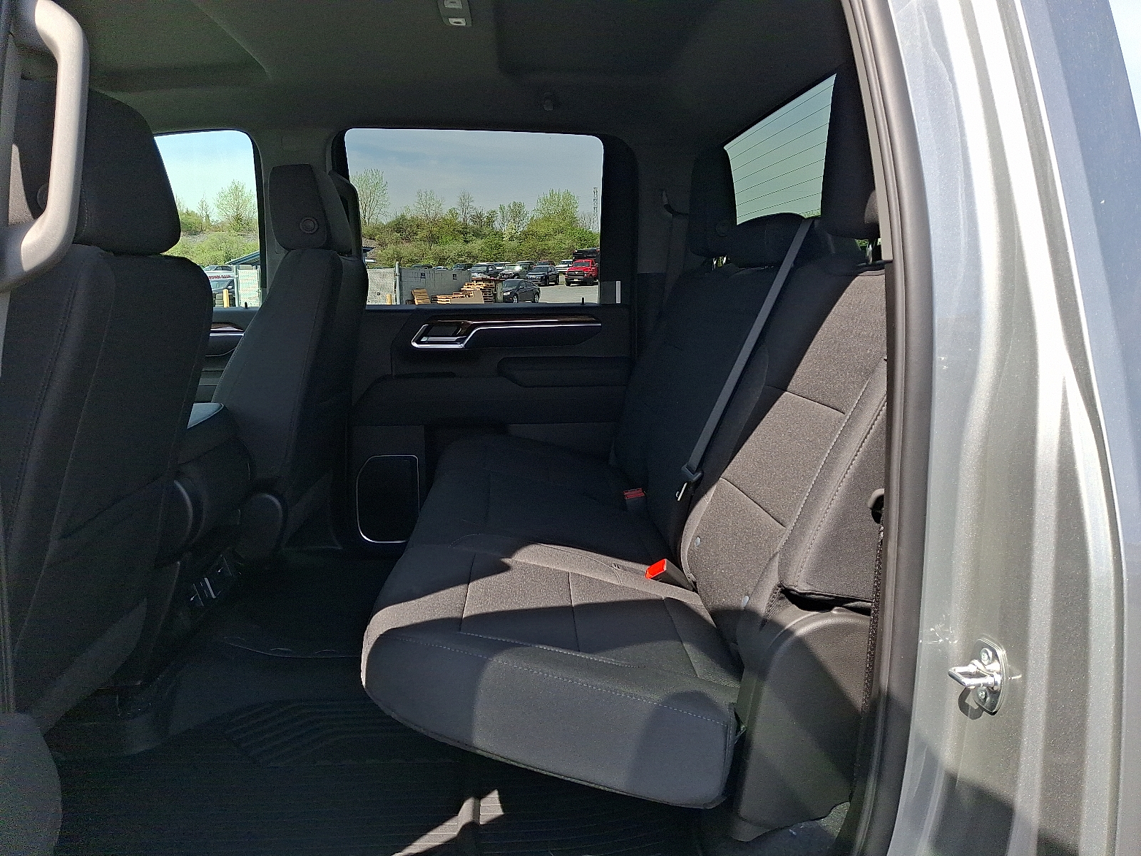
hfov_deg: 69.4
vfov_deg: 54.9
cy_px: 428
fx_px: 824
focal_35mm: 25
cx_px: 570
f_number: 1.8
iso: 30
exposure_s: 1/1111
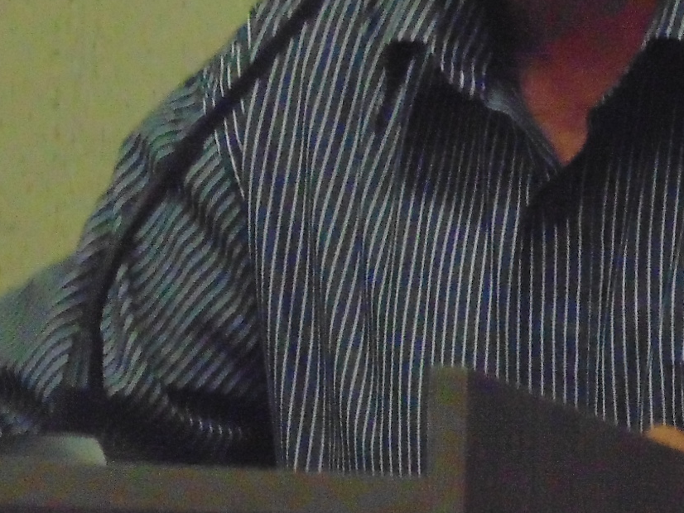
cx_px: 344
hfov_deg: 3.3
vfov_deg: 2.5
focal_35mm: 596
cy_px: -158
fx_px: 11780
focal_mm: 34.2
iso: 800
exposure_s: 1/30
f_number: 5.4
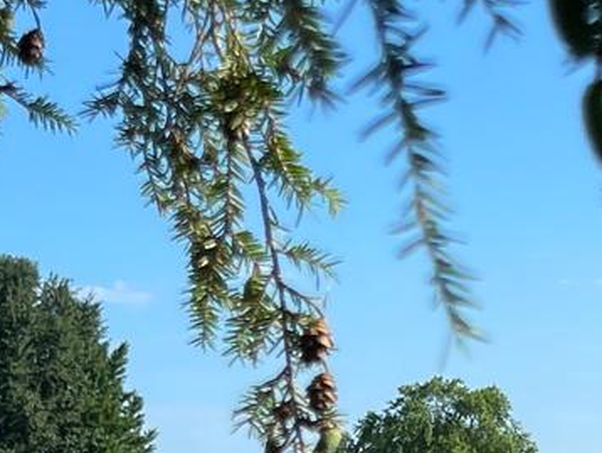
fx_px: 2489
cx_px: 526
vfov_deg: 9.5
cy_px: 992
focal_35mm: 143
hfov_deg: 13.7
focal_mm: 5.1
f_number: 1.6
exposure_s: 1/2857
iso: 32
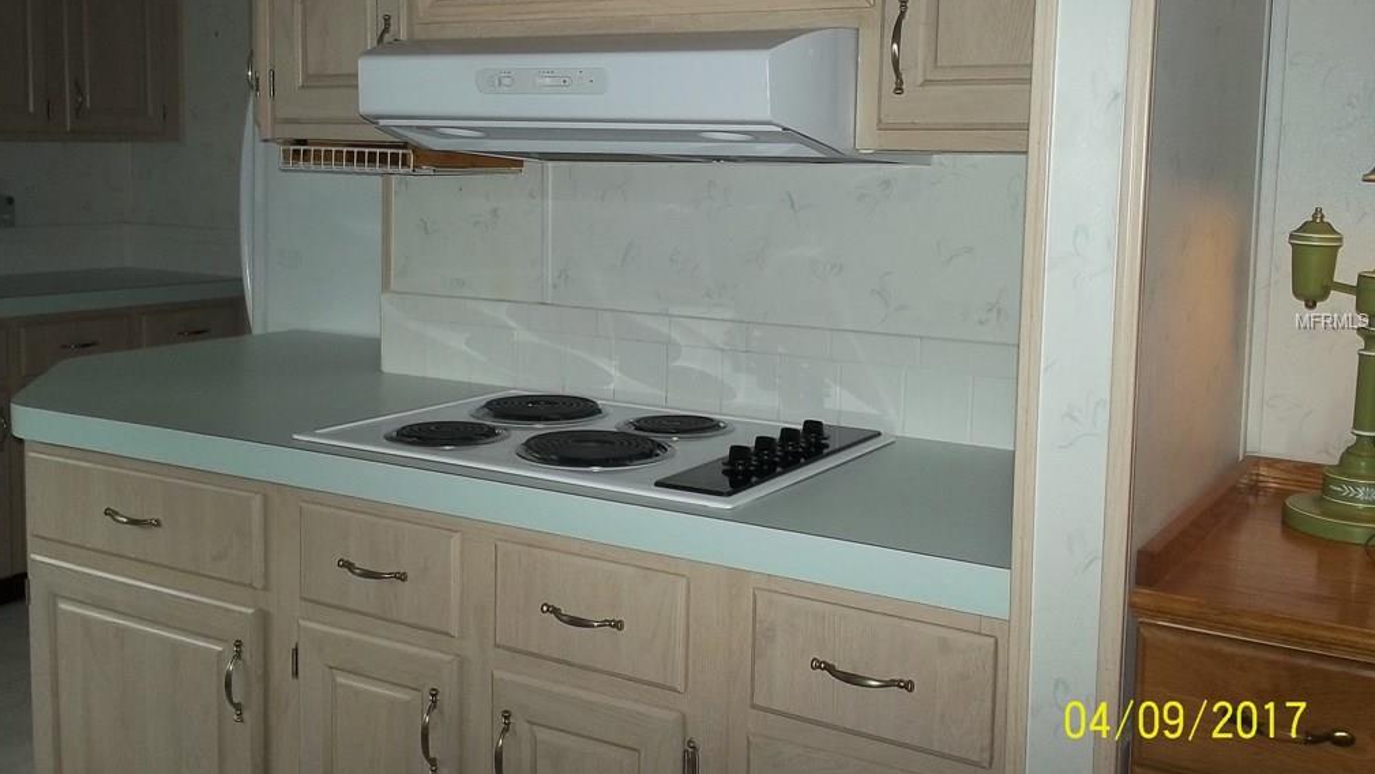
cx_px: 680
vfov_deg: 28.3
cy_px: 322
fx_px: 1532
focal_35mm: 42
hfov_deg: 48.3
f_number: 4.5
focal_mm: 6.3
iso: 160
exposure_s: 1/60
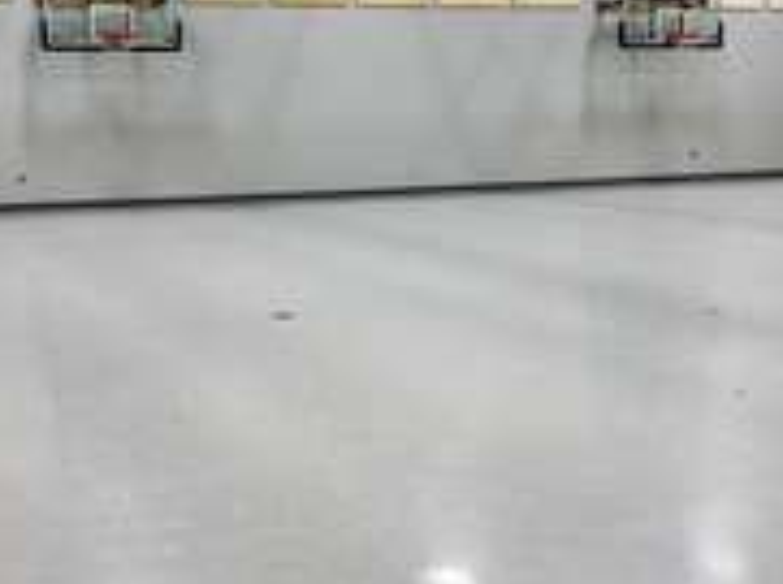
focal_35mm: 62
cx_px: 407
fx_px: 1400
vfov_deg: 23.6
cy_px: 277
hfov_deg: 31.3
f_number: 1.8
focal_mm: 4
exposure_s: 1/120
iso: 40
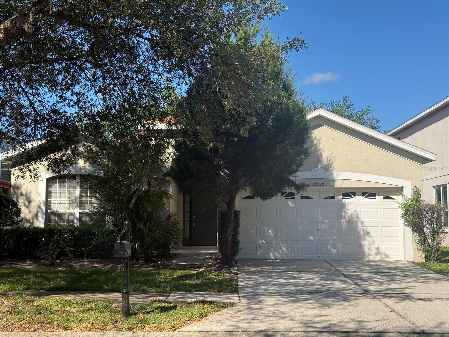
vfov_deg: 30.3
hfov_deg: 39.7
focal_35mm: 48
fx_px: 623
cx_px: 224
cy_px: 168
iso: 64
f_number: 1.78
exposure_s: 1/2494
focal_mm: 6.76
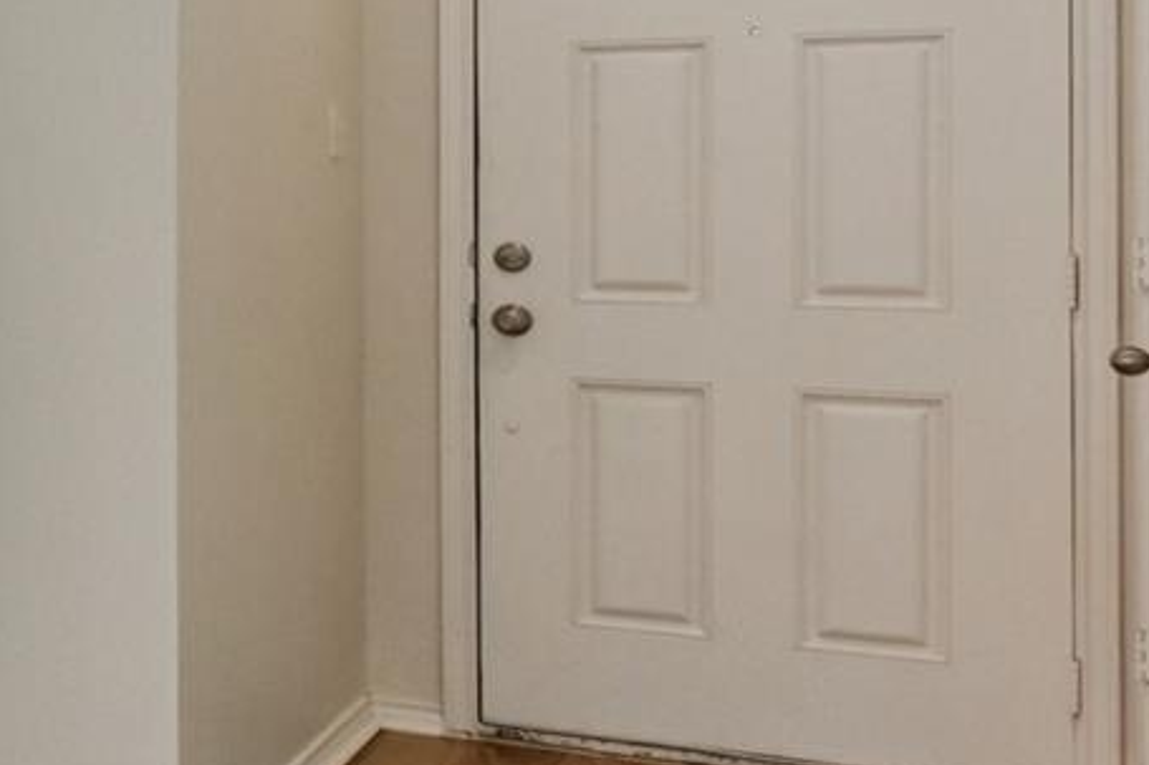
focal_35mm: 72
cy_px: 163
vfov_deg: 18.7
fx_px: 2297
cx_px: -1298
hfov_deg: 17.3
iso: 800
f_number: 8
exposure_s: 1/200
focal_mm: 16
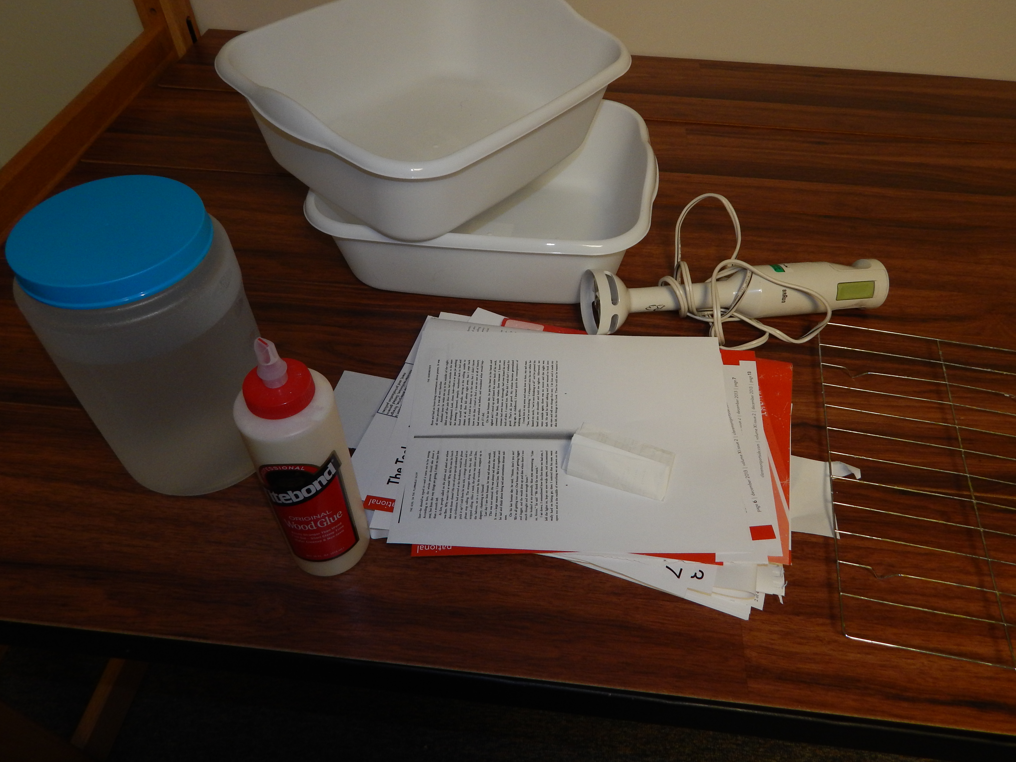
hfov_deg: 69.4
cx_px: 526
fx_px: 734
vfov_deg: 54.9
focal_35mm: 25
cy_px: 362
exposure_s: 1/30
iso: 200
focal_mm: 4
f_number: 3
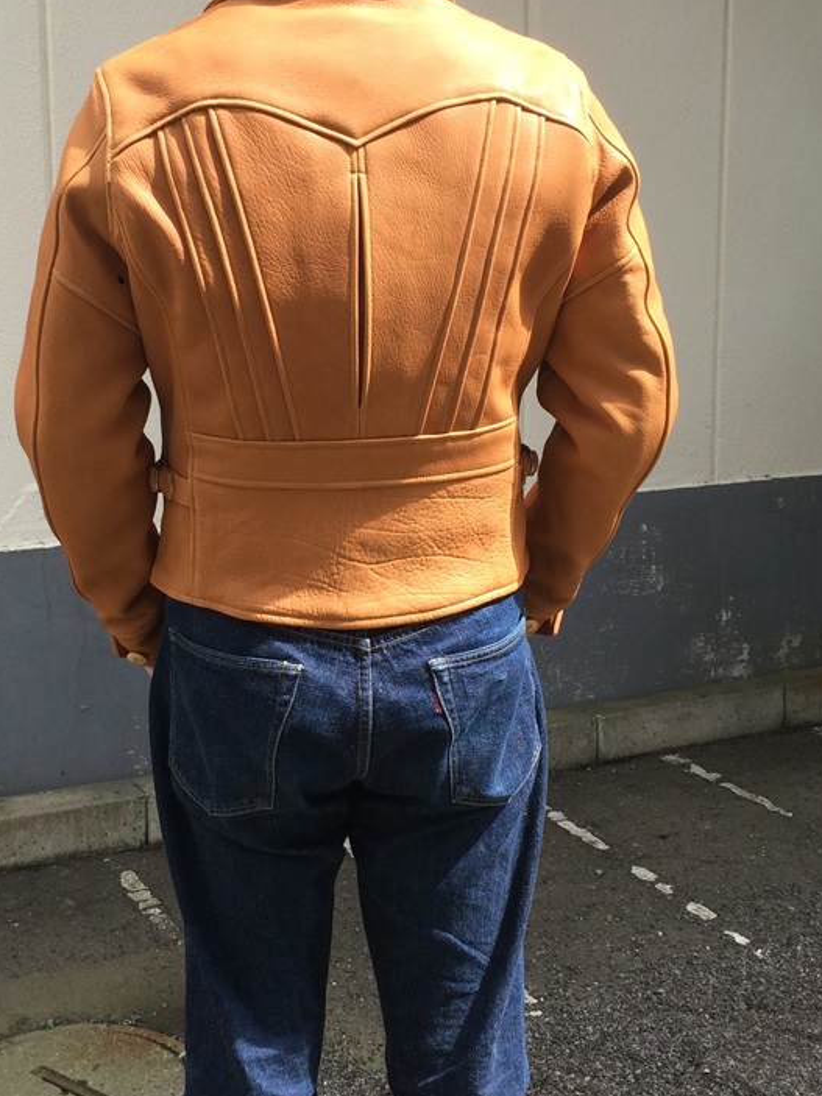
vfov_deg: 55.3
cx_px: 387
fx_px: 1045
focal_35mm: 33
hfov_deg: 42.9
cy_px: 508
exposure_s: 1/275
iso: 32
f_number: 2.2
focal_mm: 4.15
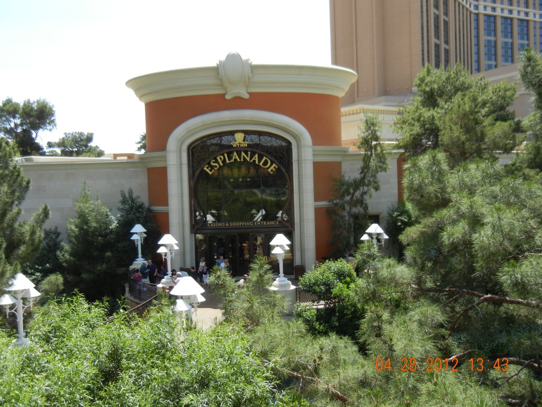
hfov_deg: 54.0
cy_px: 204
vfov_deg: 41.8
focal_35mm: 34
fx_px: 532
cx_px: 271
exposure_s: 1/598
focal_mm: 6.2
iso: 160
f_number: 3.6
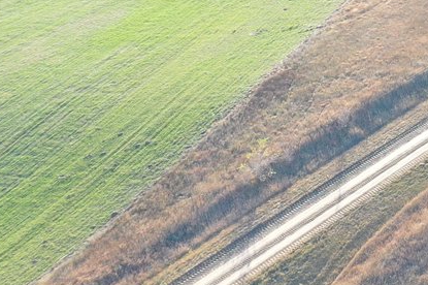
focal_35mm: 115
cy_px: -148
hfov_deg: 14.6
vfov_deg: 11.4
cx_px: 865
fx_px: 1366
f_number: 4.5
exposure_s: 1/120
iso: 100
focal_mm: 10.26
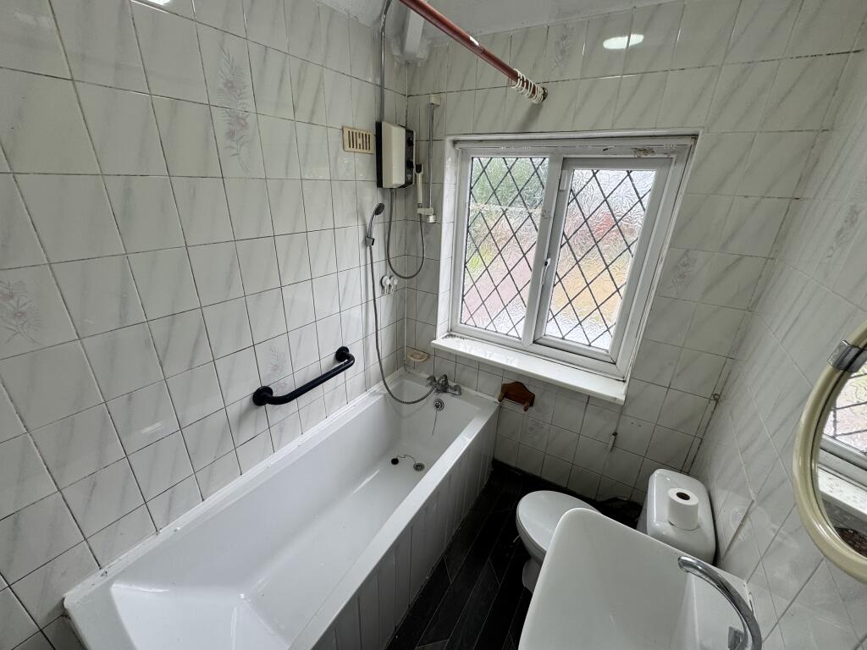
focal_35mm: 14
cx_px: 434
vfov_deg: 85.7
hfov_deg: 102.1
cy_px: 325
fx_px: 351
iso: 40
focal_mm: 2.22
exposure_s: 1/148
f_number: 2.2
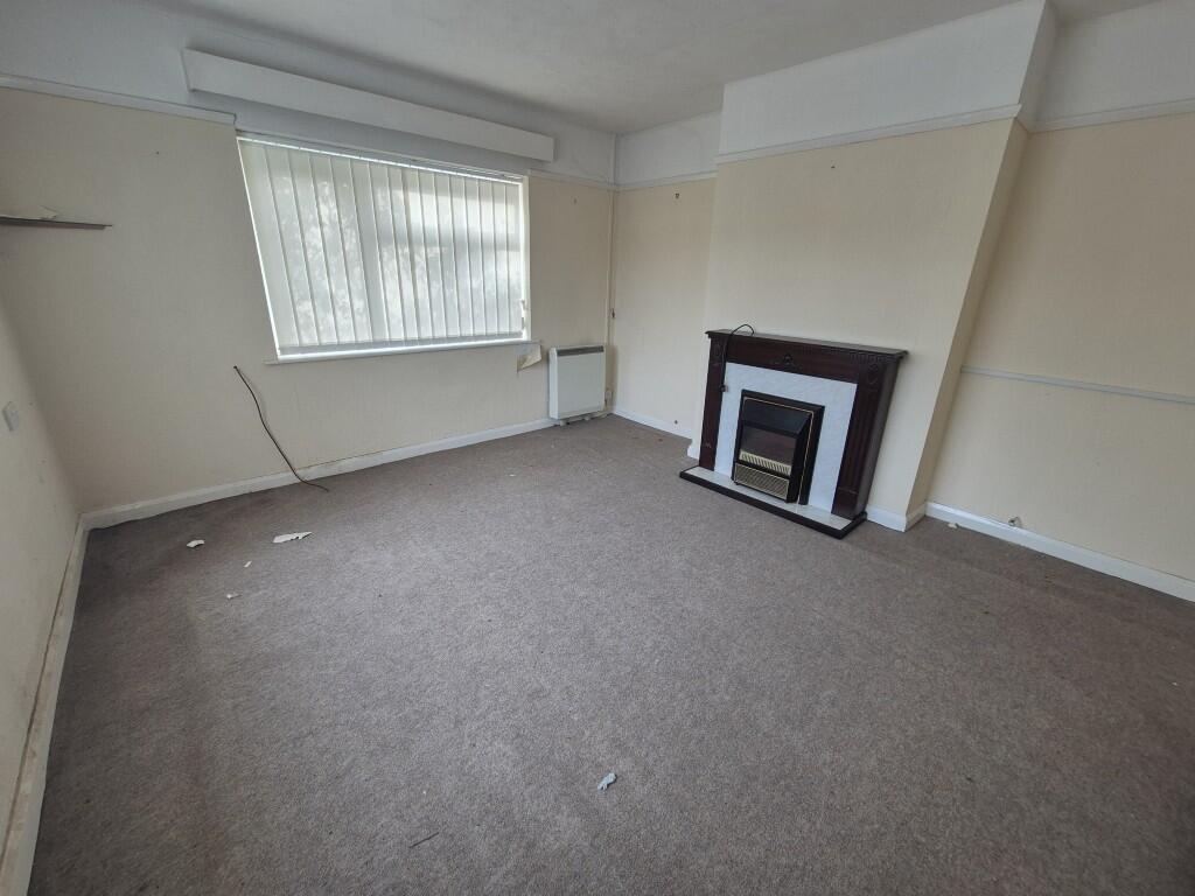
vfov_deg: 89.9
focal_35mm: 13
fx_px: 449
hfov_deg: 106.2
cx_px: 598
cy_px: 448
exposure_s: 1/50
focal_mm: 2.2
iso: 100
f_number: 2.2
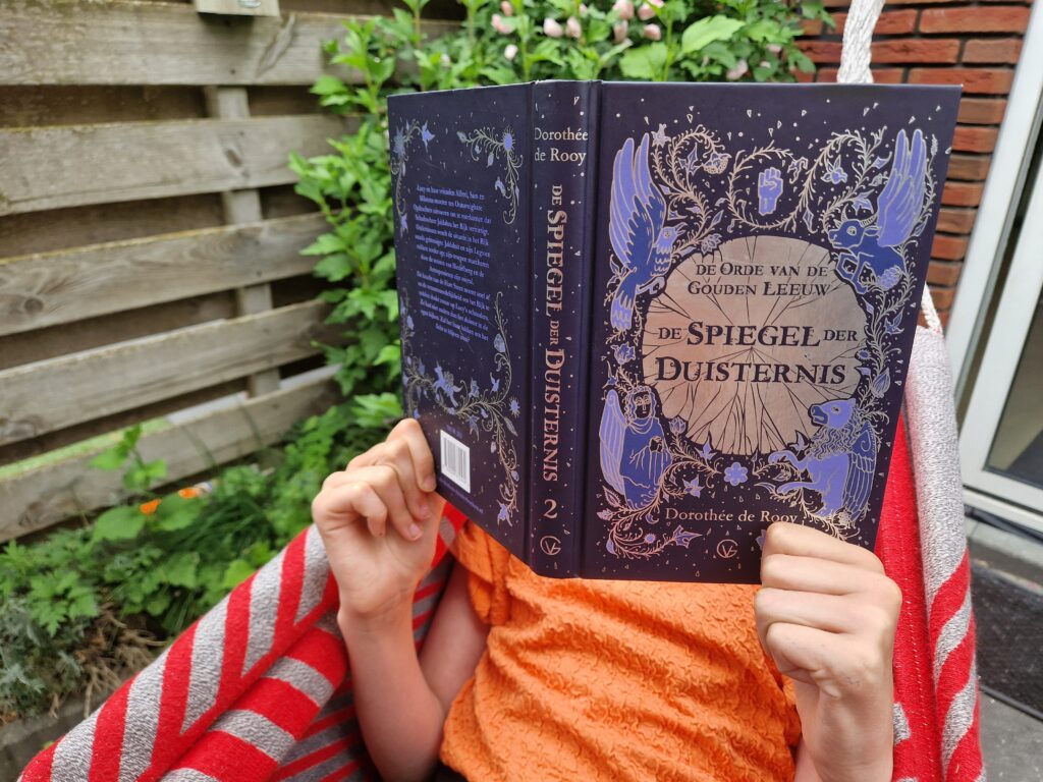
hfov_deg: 73.9
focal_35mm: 23
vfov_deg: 58.9
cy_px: 391
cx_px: 522
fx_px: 693
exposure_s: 1/100
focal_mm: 5.4
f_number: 1.8
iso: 50
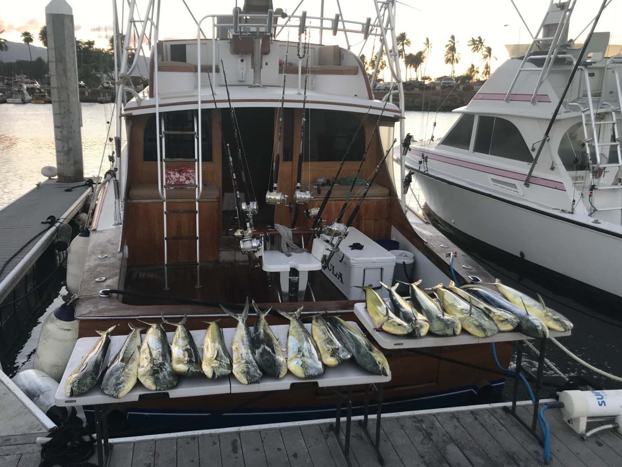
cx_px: 280
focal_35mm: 32
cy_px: 227
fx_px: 575
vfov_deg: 44.2
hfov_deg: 56.7
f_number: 1.8
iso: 40
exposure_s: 1/120
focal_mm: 3.99
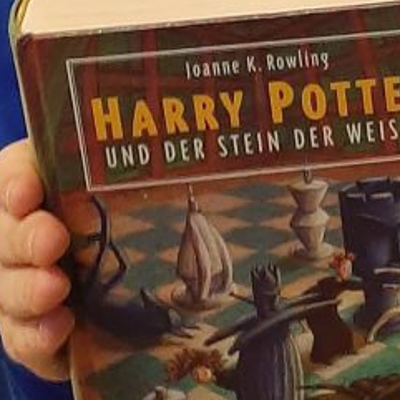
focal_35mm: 122
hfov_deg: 12.9
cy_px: -568
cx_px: 725
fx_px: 1595
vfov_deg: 11.7
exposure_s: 1/25
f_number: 1.7
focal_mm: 3.93
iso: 160
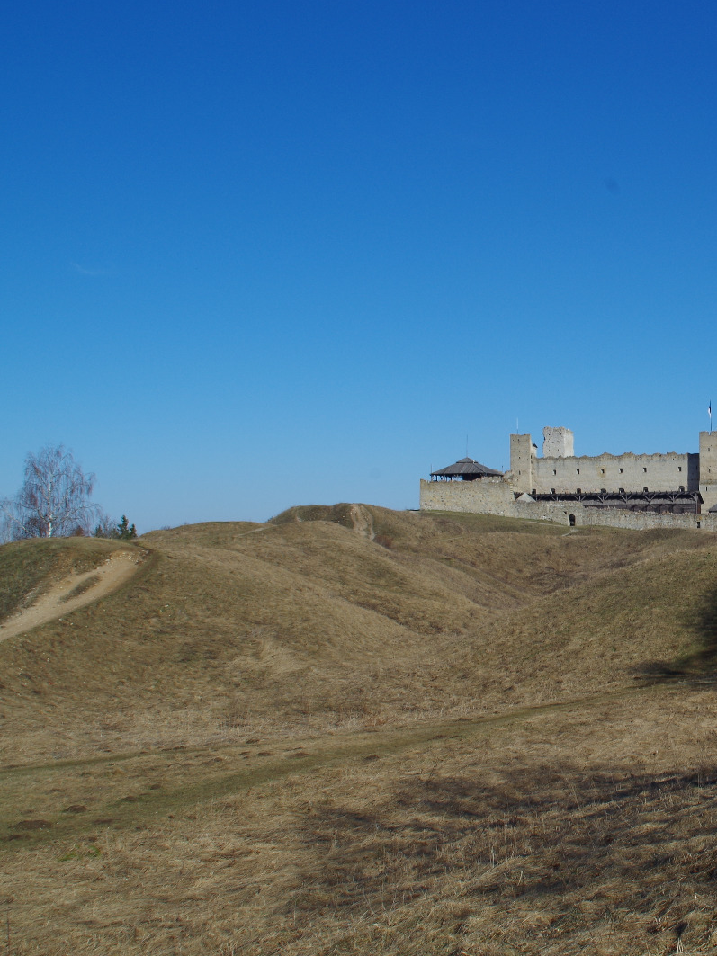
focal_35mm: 53
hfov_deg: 26.4
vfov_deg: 36.2
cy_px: 477
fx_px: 1464
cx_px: 676
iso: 100
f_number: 13
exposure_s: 1/160
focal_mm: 24
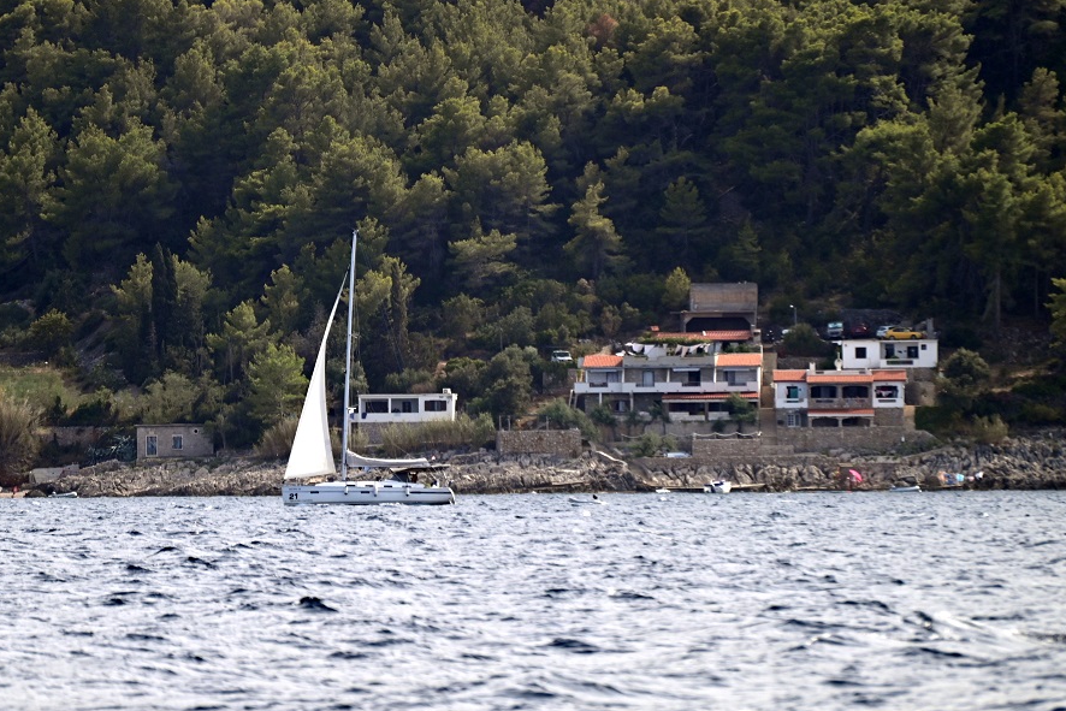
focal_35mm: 411
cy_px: 214
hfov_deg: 5.0
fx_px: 12171
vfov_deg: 3.3
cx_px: 424
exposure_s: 1/1000
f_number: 5.6
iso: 220
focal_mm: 280
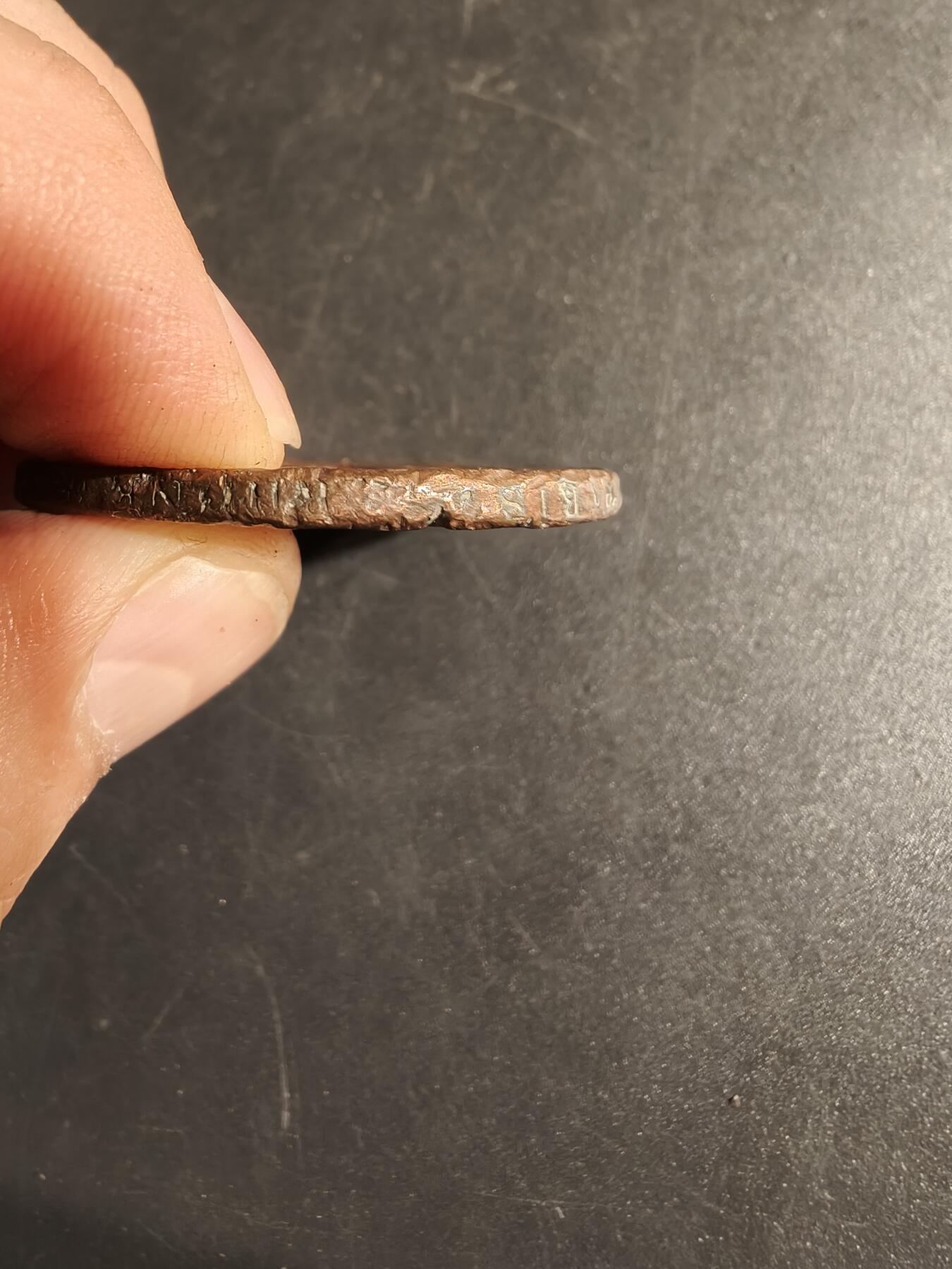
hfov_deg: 58.9
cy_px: 634
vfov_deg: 73.9
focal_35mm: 23
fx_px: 843
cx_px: 476
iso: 160
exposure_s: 1/62.1
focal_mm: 2.32
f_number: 2
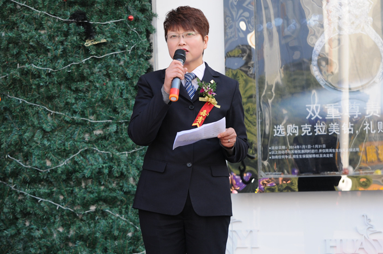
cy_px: 127
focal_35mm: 75
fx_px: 796
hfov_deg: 27.1
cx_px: 192
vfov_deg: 18.1
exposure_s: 1/125
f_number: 5.6
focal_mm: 50
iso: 200
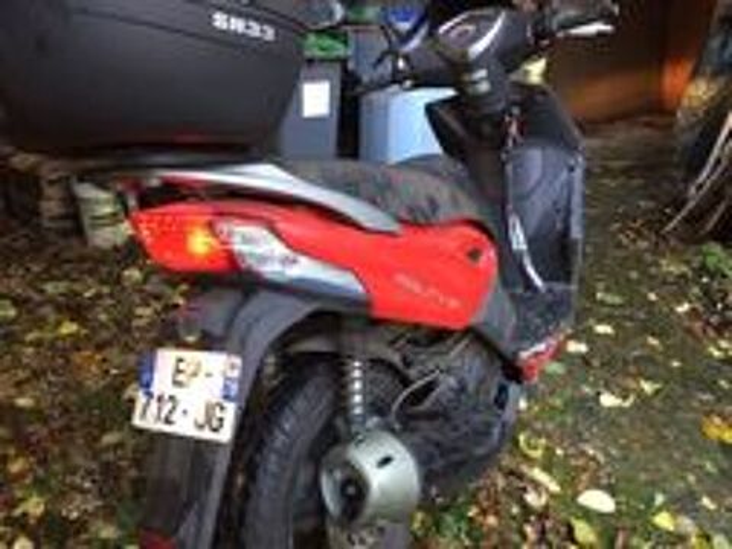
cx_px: 366
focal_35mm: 29
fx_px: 613
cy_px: 274
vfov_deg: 48.2
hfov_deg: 61.7
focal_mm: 4.15
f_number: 2.2
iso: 160
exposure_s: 1/33
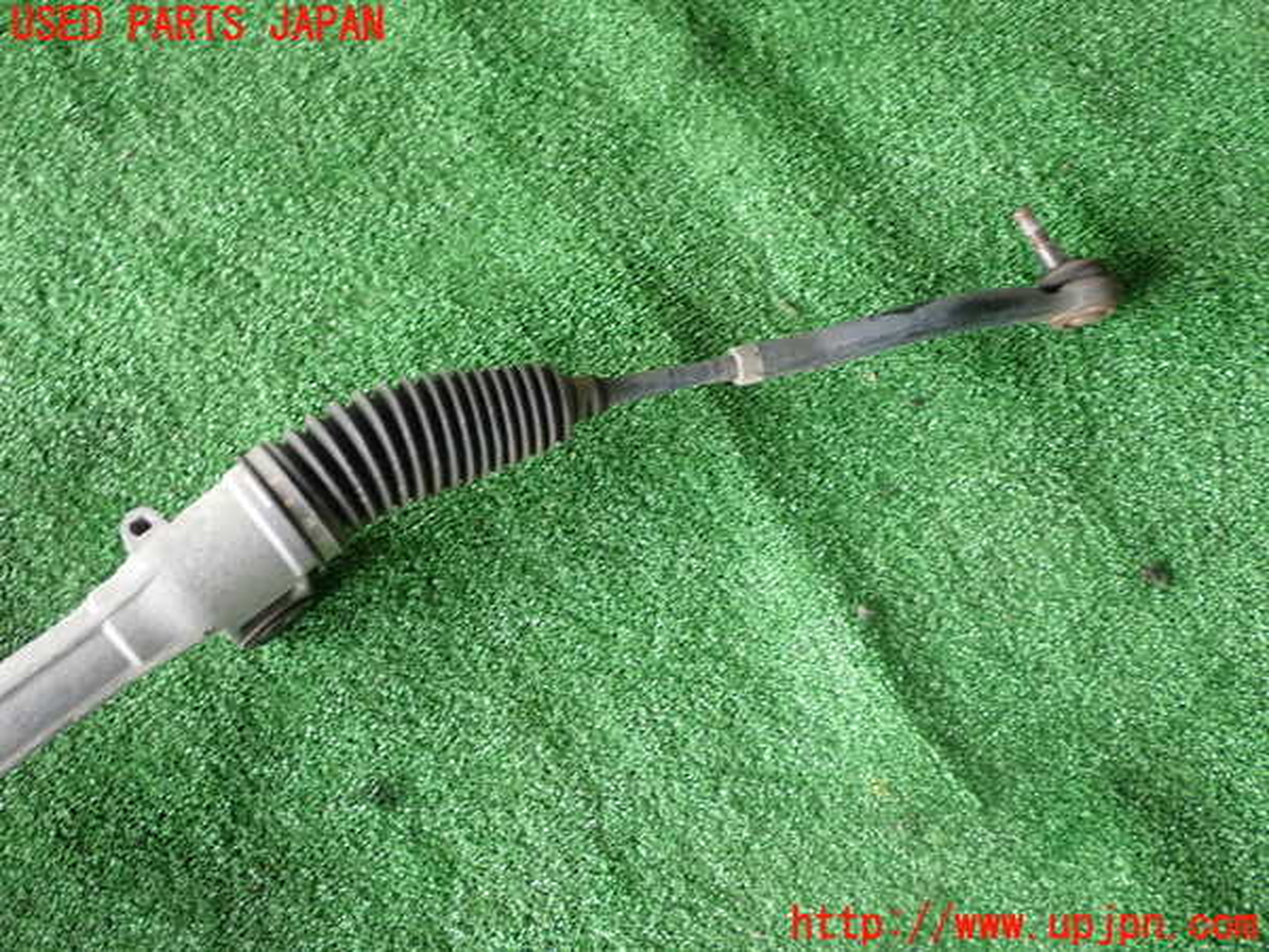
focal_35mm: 47
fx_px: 1723
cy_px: 476
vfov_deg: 30.9
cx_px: 634
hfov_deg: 40.4
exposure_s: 1/50
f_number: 3.1
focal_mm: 8.4
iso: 200
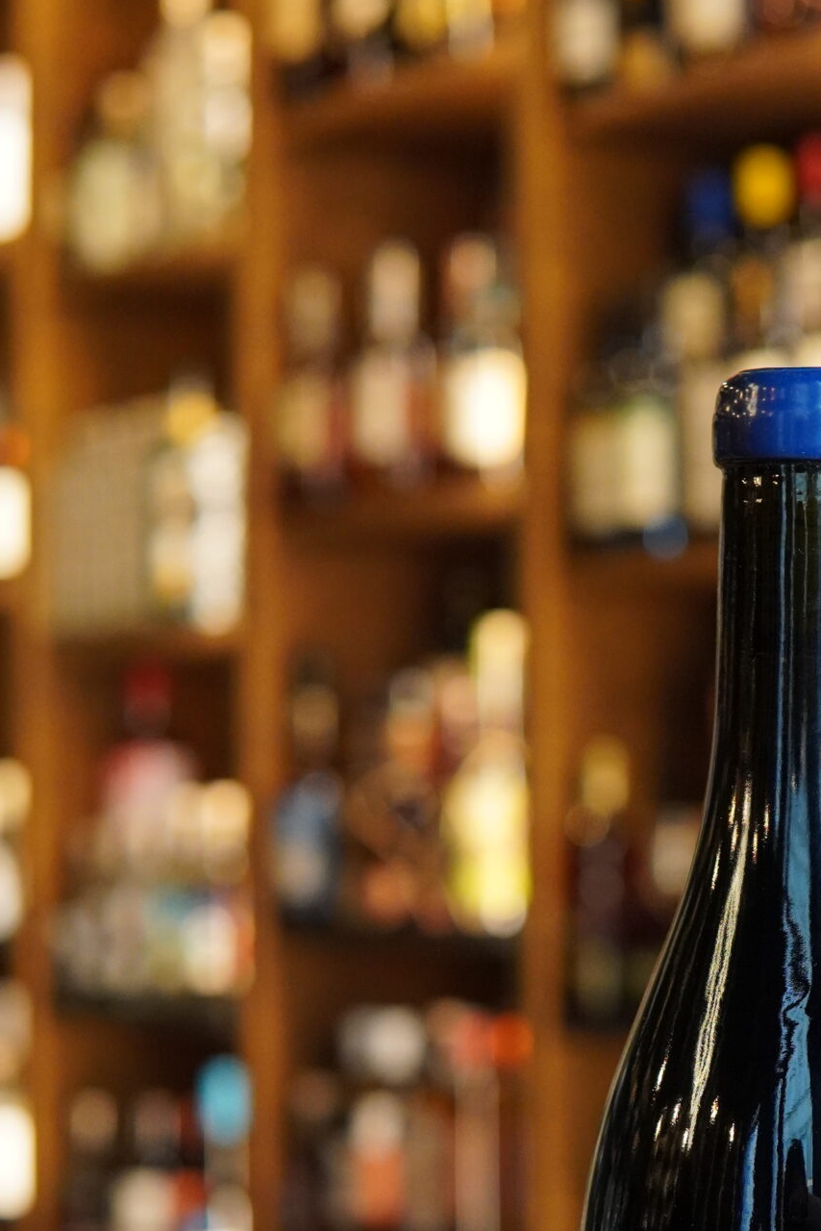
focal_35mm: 90
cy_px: 1013
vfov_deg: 22.3
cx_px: 795
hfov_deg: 15.0
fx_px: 3077
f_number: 3.2
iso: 1600
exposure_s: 1/160
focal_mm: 30
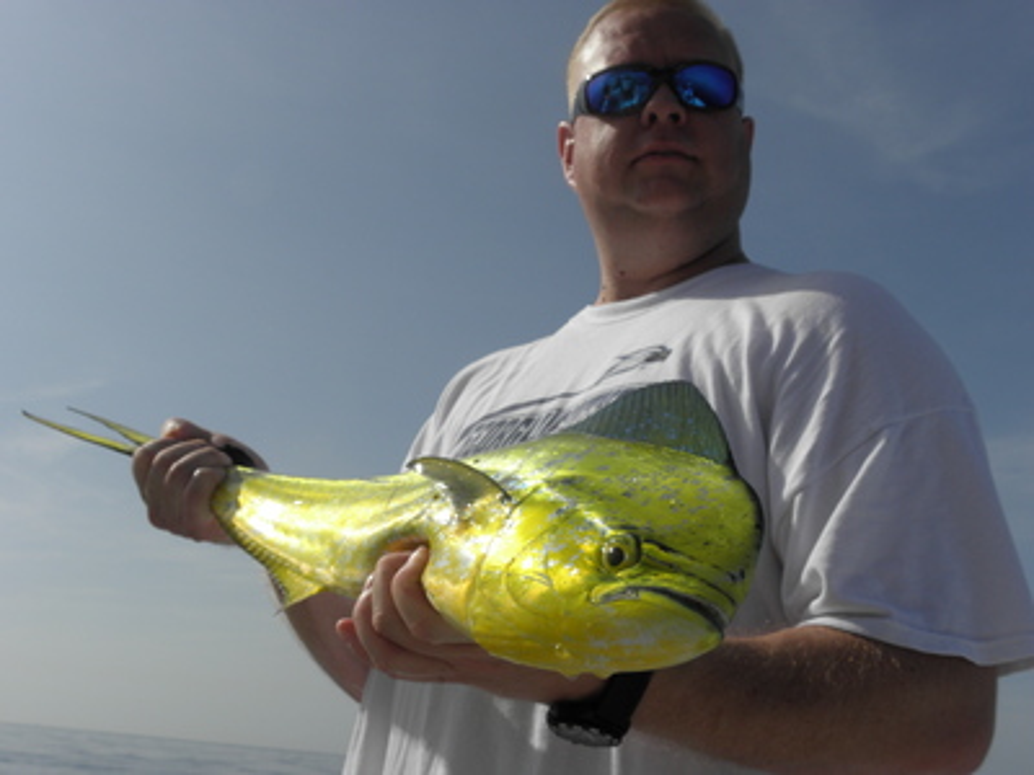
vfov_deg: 37.7
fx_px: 1135
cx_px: 517
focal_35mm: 38
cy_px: 388
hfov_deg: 49.0
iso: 64
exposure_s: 1/800
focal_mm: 6.85
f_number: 5.6
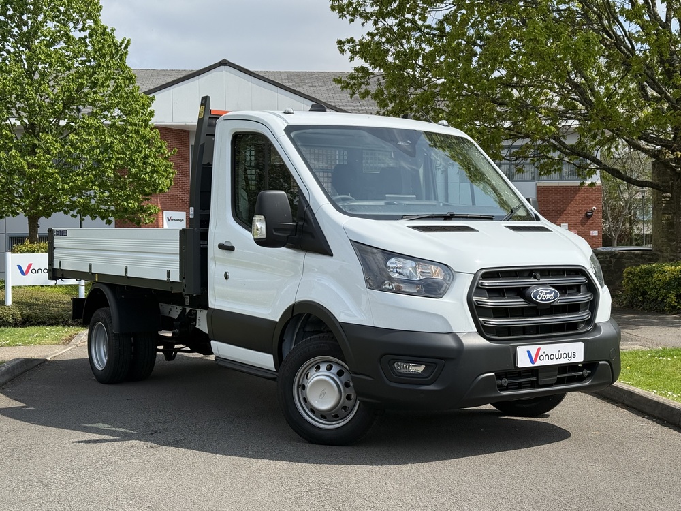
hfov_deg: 39.7
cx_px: 340
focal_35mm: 48
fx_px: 944
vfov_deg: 30.3
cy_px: 256
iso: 80
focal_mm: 6.76
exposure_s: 1/5208
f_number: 1.78
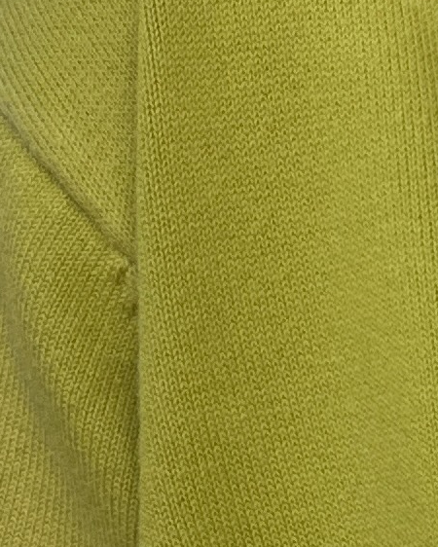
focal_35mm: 152
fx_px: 2462
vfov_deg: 11.4
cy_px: 1112
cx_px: 1158
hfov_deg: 8.9
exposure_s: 1/441
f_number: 1.78
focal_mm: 6.86
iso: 80
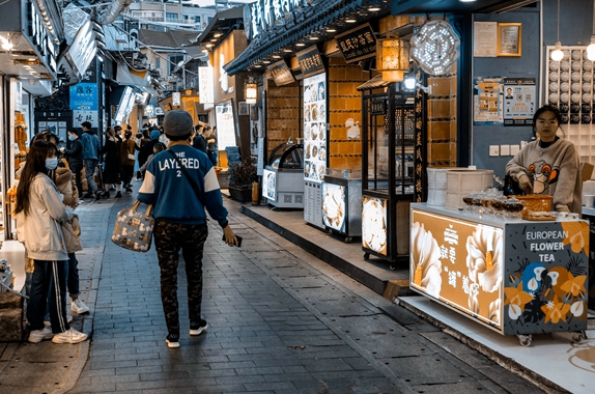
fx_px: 759
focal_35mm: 46
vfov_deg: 29.1
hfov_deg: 42.5
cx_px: 220
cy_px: 184
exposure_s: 1/100
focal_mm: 22
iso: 1400
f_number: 6.3
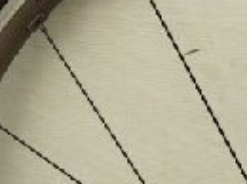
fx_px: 890
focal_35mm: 125
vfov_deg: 11.3
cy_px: 281
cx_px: 285
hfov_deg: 15.3
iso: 127
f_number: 1.79
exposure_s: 1/120
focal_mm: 4.71
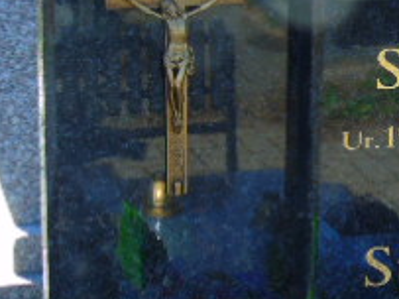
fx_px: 1670
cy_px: 102
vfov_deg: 10.2
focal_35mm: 145
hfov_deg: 13.4
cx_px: 436
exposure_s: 1/160
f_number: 4.1
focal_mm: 8.2
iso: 80
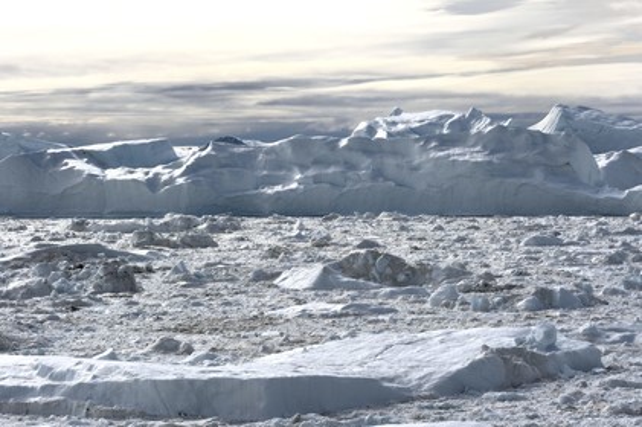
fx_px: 2138
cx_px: 321
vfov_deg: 11.4
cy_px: 214
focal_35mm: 120
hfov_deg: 17.1
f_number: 16
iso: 200
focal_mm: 120
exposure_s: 1/320
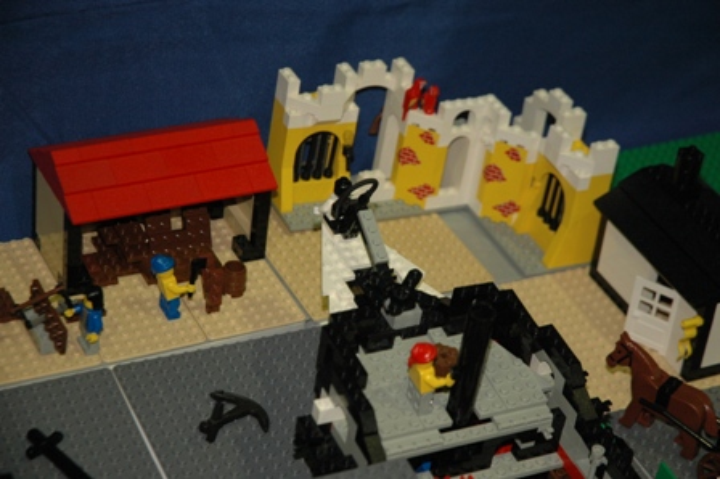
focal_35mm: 105
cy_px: 240
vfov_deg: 13.0
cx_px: 360
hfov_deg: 19.5
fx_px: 2098
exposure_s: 1/60
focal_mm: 70
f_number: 4.5
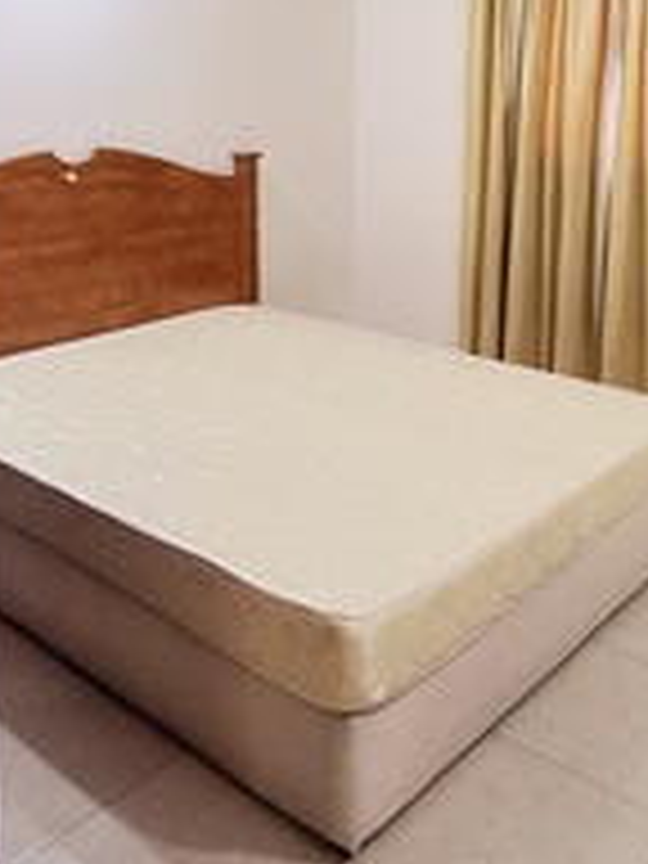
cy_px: 214
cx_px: 430
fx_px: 948
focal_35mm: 38
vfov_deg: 47.1
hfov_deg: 37.3
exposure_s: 1/50
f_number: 2.2
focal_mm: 1.64
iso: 250
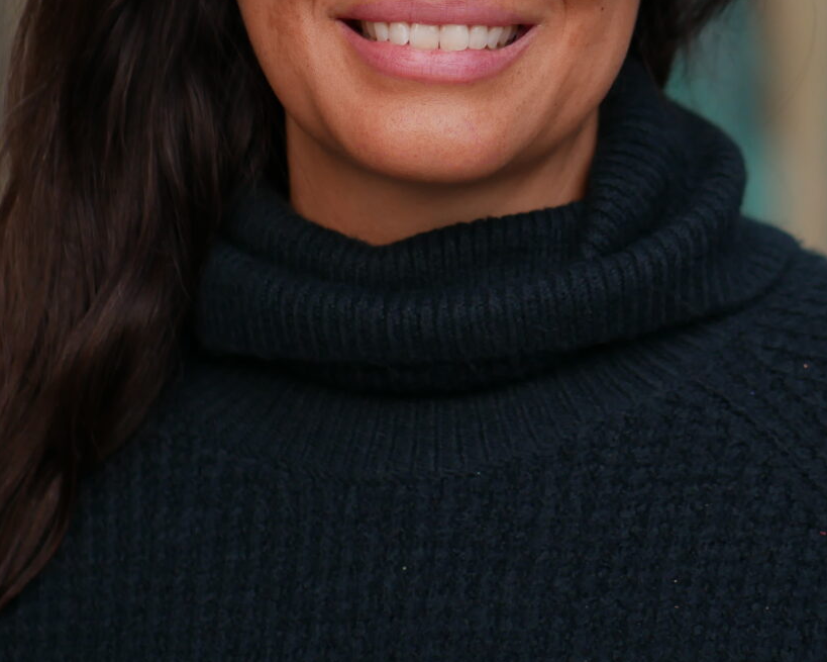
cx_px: 481
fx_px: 5139
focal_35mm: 210
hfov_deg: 9.2
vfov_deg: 7.3
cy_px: 108
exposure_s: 1/400
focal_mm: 43
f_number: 1.2
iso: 200
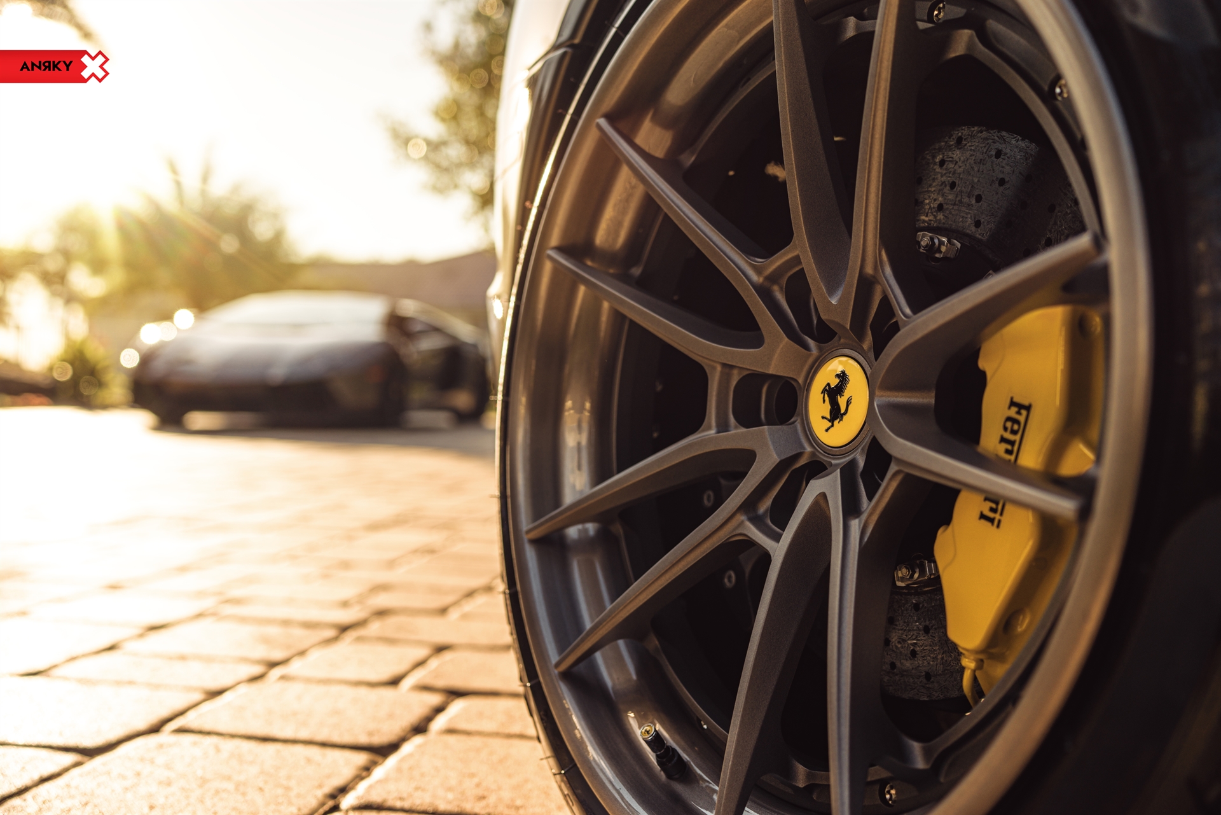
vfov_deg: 37.9
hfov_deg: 54.4
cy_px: 408
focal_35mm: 35
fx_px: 1187
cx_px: 610
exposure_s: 1/320
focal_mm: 35
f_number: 2.8
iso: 100
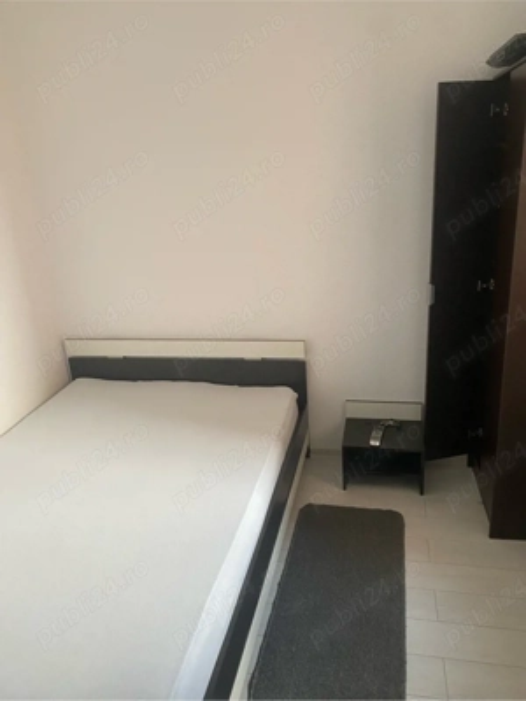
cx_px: 263
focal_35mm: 26
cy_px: 350
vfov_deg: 67.3
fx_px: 527
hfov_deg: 53.1
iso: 160
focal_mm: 4.25
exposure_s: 1/60
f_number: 1.8
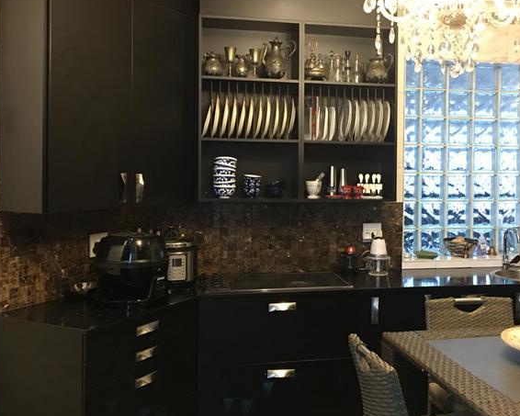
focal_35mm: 40
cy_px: 181
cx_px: 326
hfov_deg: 45.4
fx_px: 616
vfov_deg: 37.3
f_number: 2.2
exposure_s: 1/8
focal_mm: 4.15
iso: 100
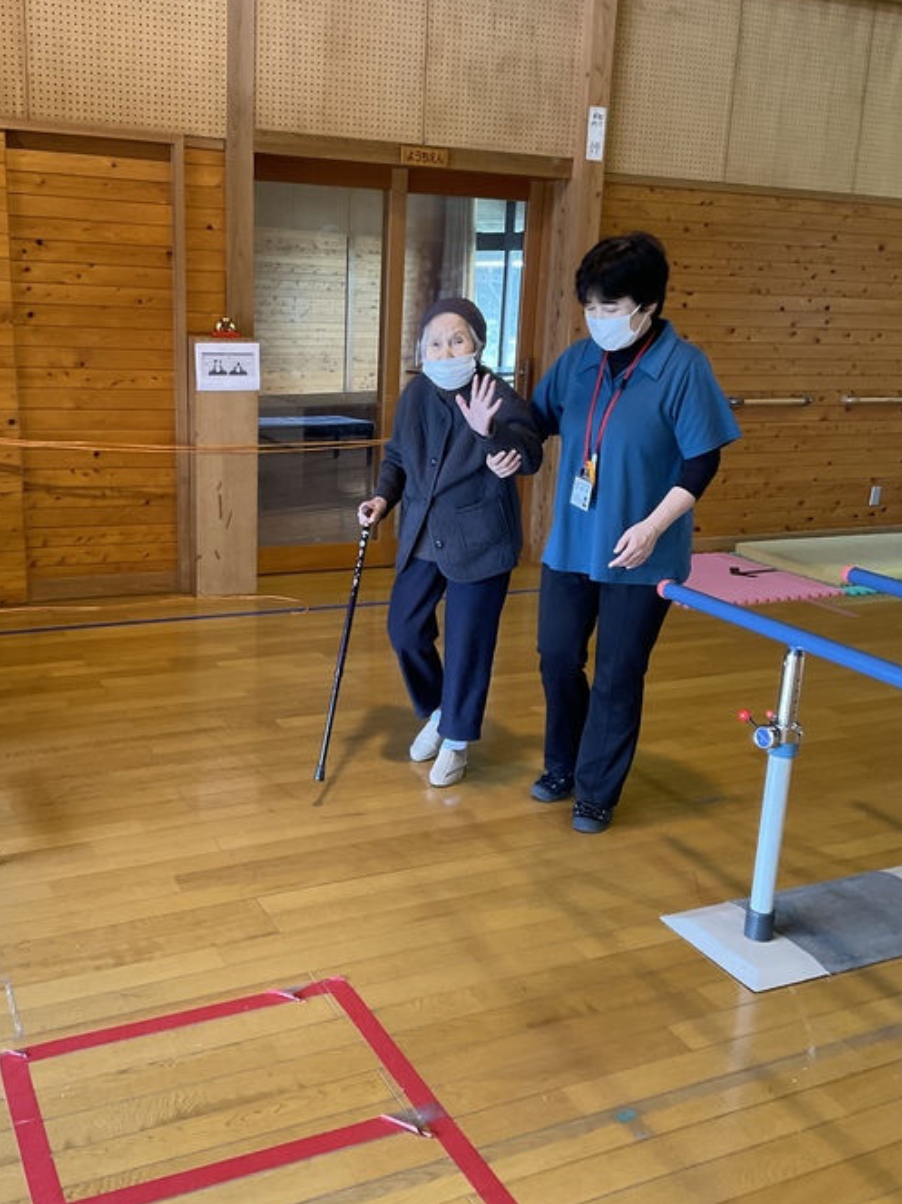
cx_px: 388
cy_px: 634
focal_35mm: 35
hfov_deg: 40.6
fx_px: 1216
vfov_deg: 52.6
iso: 80
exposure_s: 1/60
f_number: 1.8
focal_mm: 3
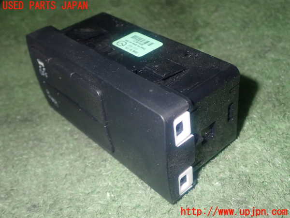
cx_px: 145
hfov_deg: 42.9
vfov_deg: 32.9
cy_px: 109
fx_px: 369
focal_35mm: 44
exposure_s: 1/40
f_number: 9
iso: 800
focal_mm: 7.84
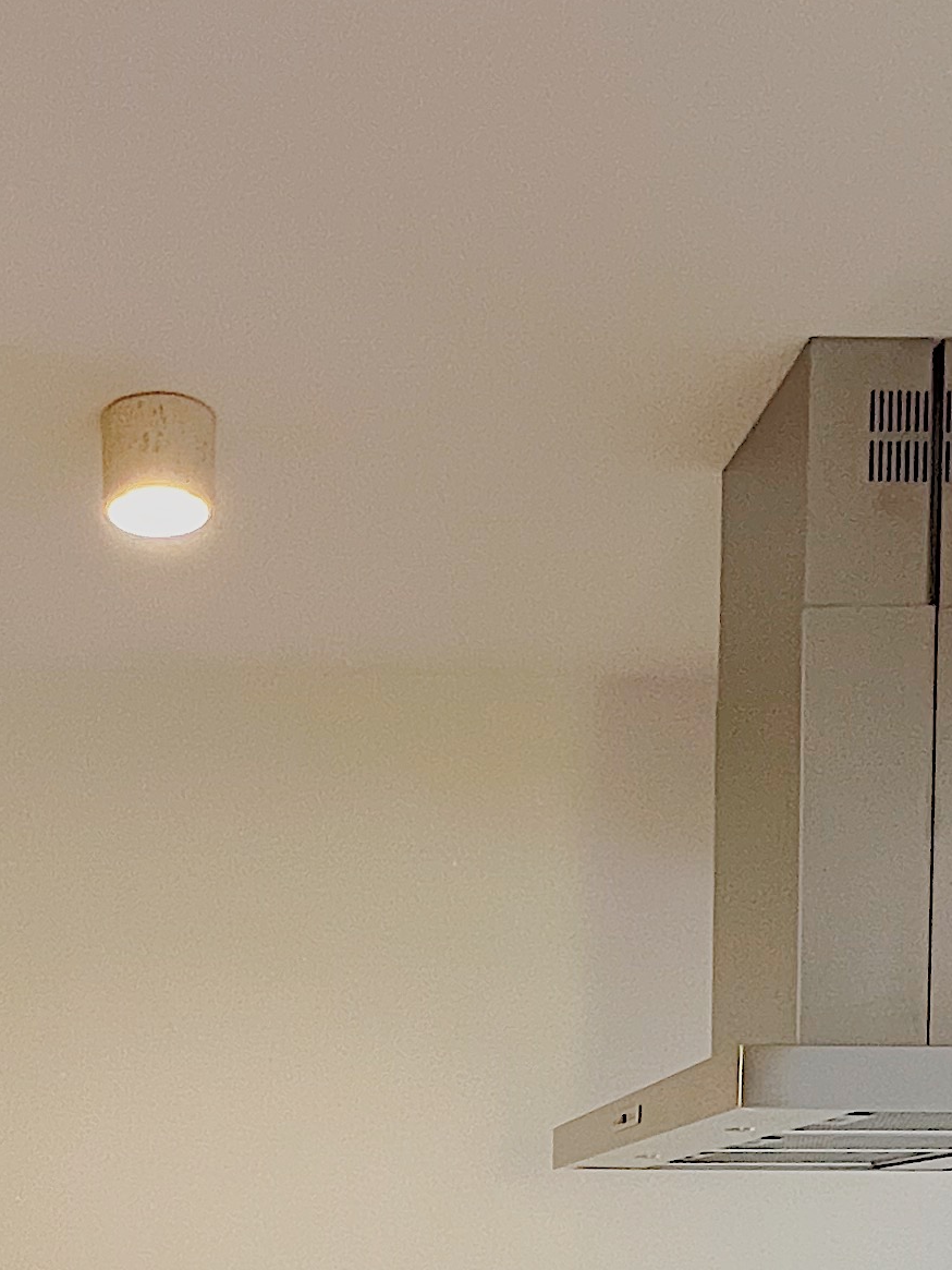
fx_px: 1650
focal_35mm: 45
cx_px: 163
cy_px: 1366
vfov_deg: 36.3
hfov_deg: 31.2
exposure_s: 1/60
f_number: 1.8
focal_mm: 1.57
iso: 400
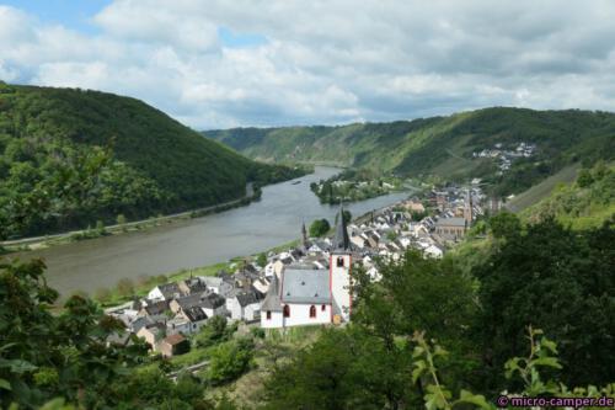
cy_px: 205
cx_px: 308
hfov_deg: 48.5
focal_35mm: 40
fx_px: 683
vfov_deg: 33.4
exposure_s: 1/800
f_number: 5.6
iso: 200
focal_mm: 14.7
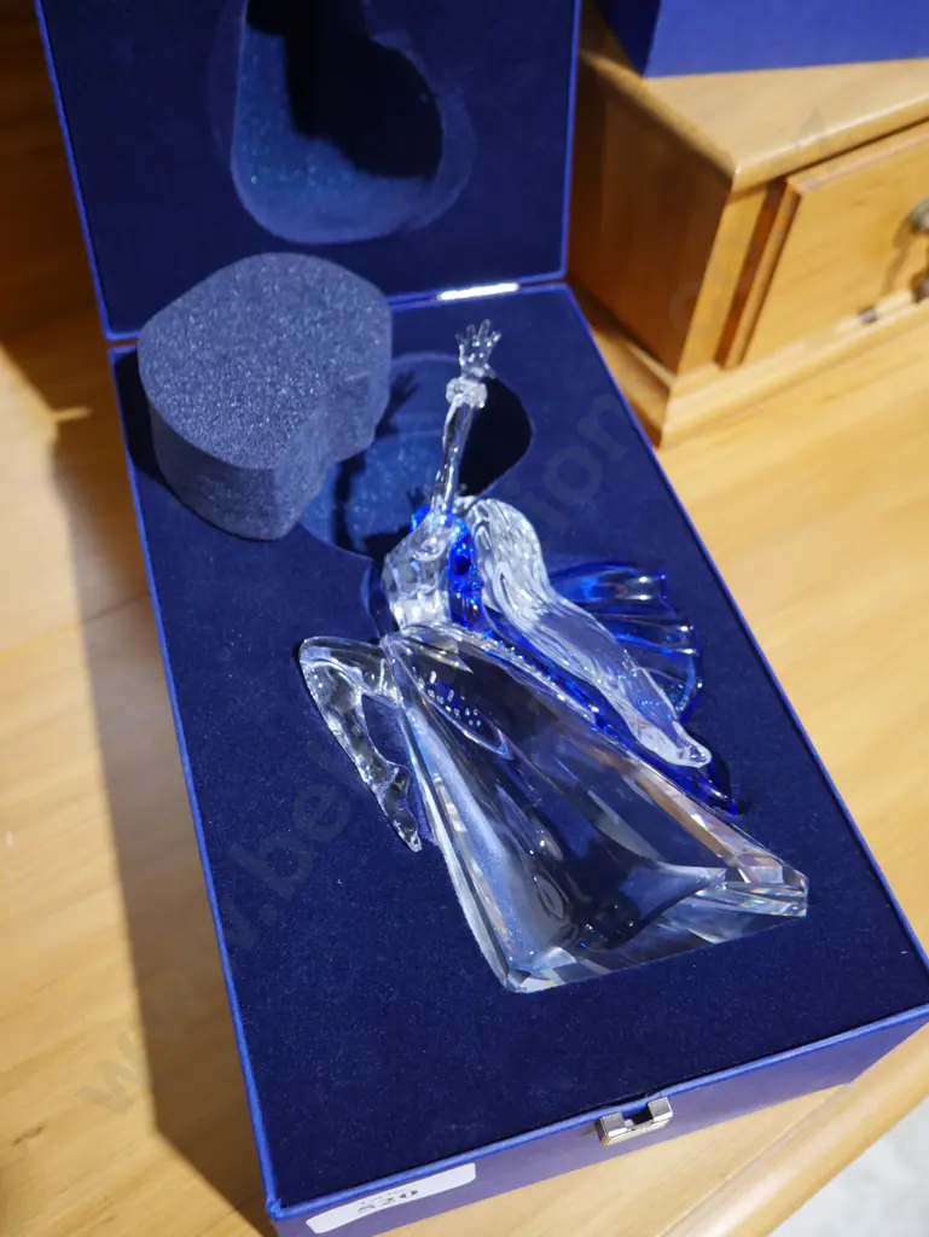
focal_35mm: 32
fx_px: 1144
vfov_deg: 56.8
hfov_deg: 44.2
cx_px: 464
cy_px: 618
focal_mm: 16
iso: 800
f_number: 3.6
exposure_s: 1/60
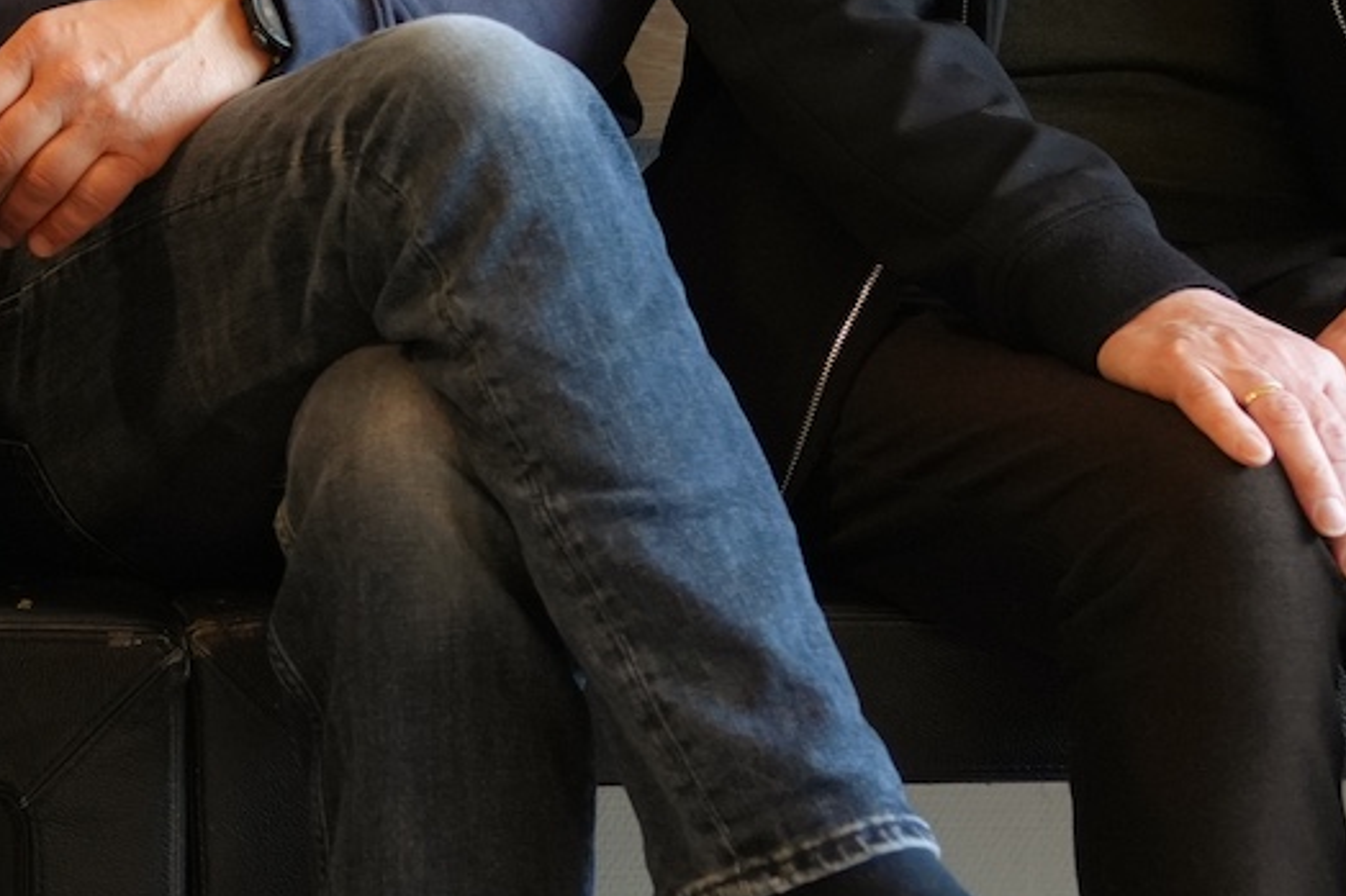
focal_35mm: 117
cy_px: -21
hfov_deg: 16.9
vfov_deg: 11.6
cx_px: -200
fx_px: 4373
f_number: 4
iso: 2500
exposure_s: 1/160
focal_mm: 35
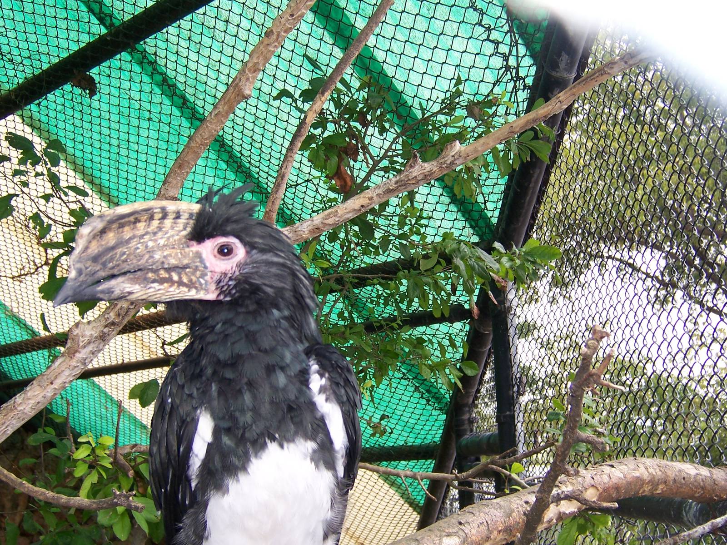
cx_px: 364
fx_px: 840
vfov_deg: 36.0
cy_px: 272
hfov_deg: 46.8
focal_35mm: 40
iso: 80
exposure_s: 1/60
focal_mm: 6.7
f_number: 3.4
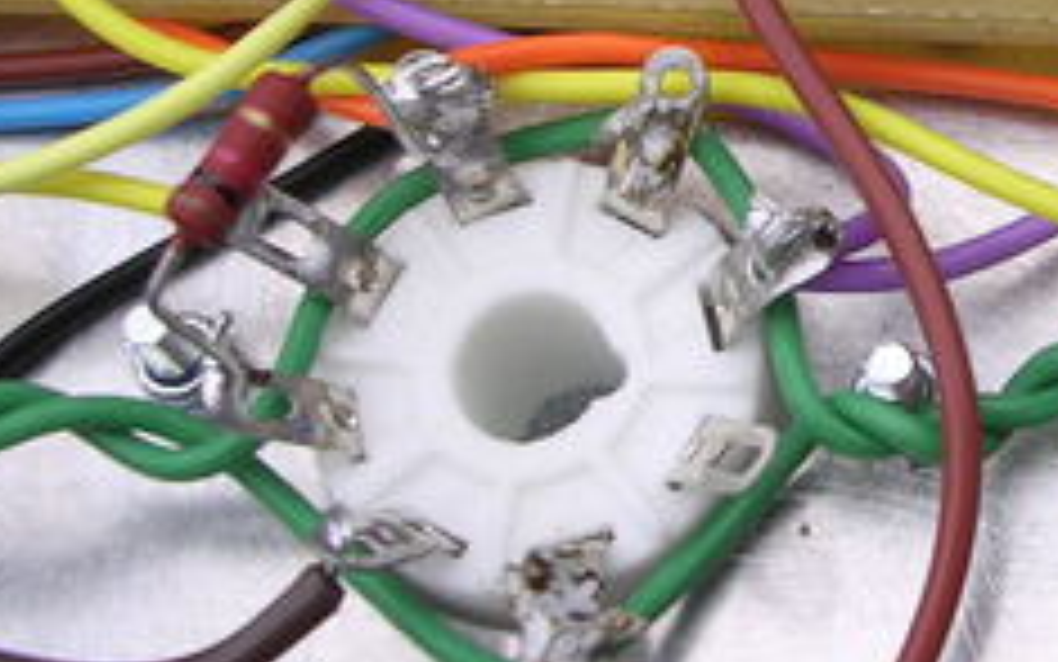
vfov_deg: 14.5
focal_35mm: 89
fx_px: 2567
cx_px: 1065
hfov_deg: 22.4
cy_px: 65
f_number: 2.8
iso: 100
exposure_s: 1/61.8
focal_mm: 5.8
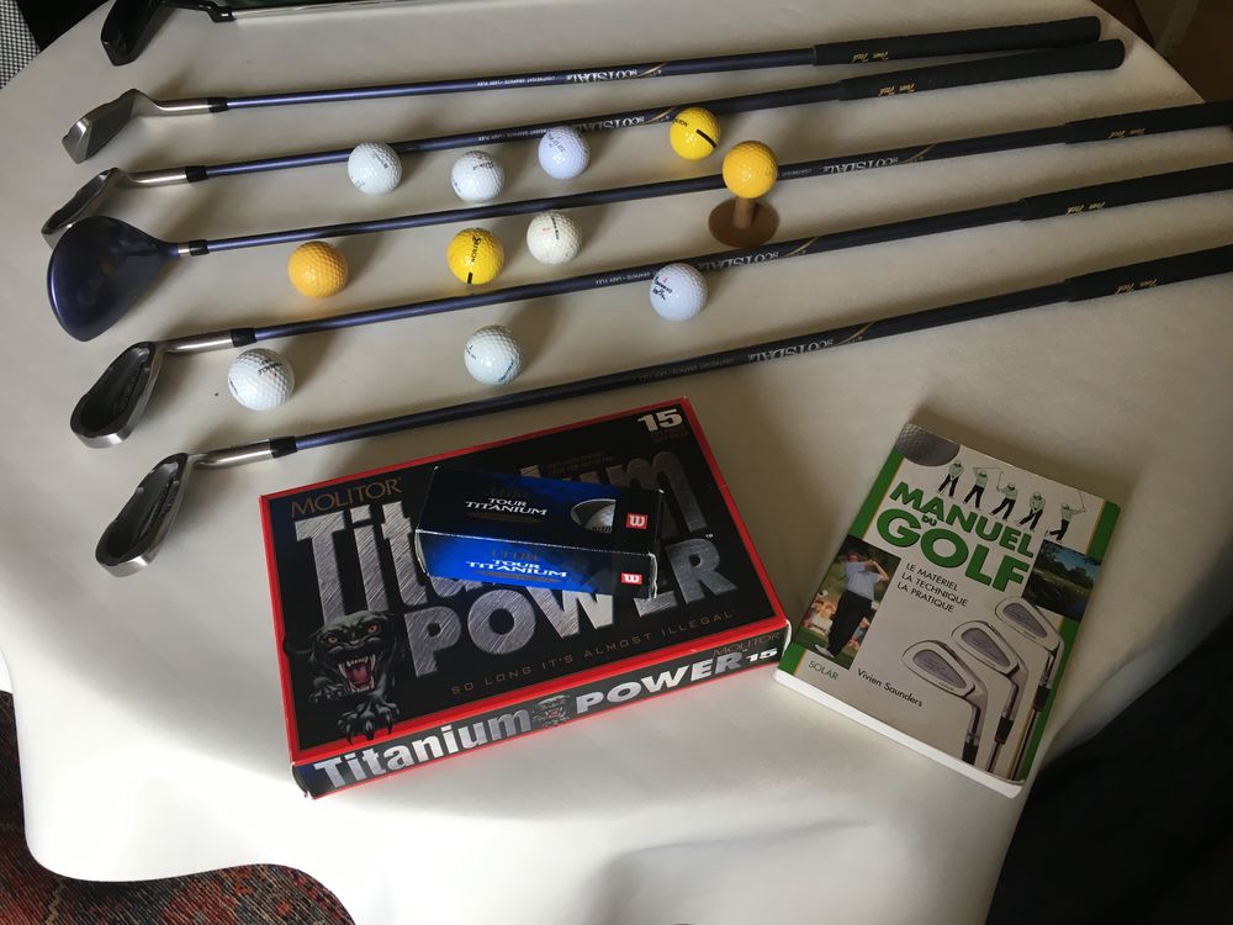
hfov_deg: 61.7
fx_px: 1033
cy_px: 462
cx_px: 616
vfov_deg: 48.2
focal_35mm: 29
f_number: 2.2
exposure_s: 1/33
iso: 25
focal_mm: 4.15
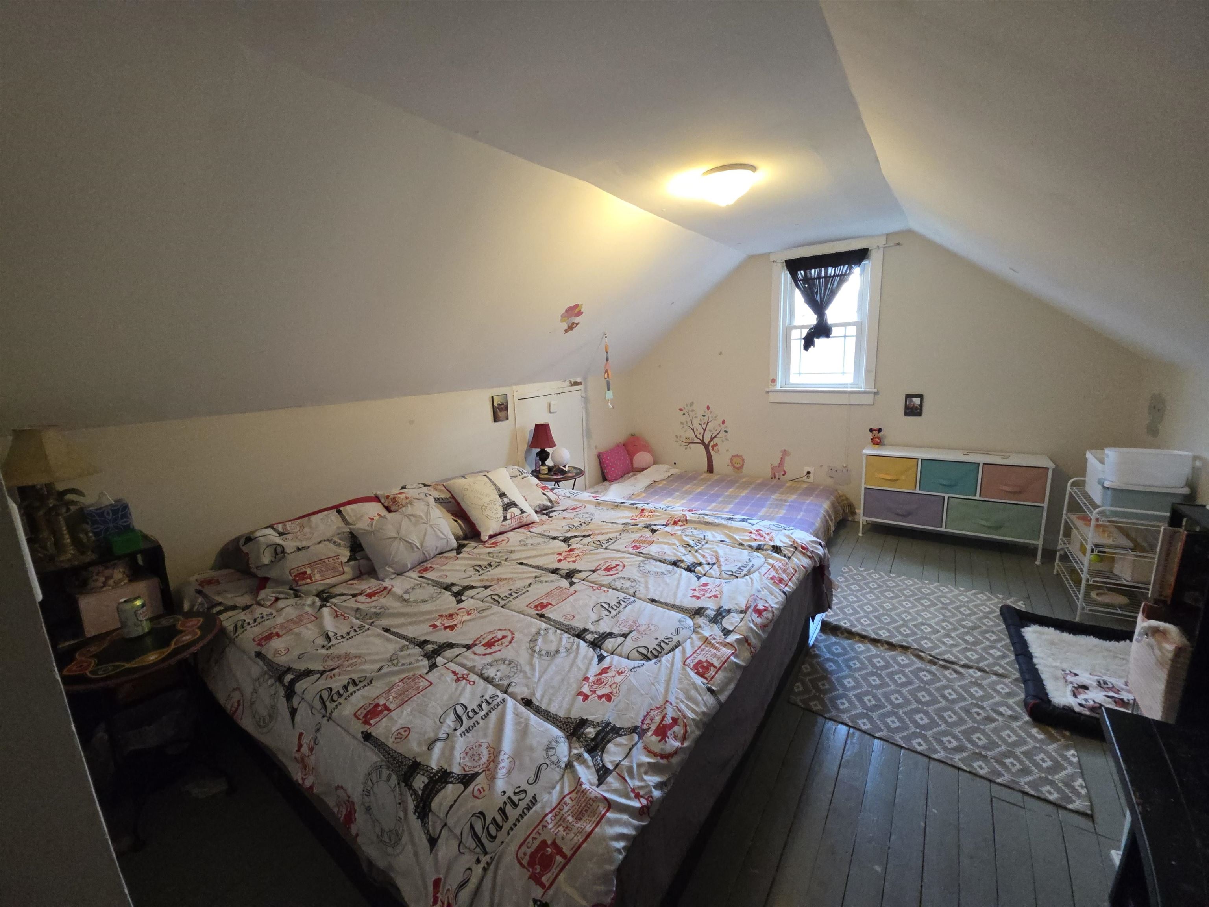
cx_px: 604
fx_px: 454
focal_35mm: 13
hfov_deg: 106.2
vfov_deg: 89.9
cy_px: 454
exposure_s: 1/60
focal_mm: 2.2
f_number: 1.9
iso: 500
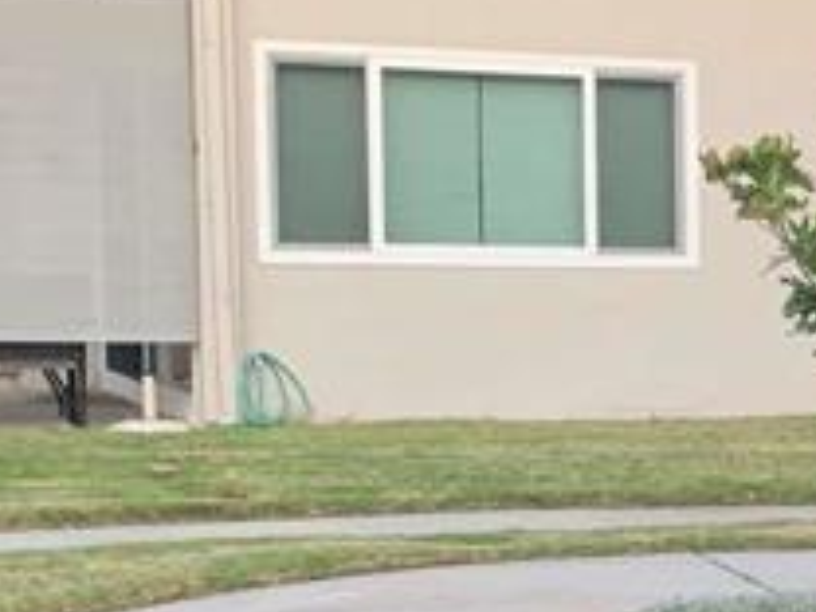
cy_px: 537
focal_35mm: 128
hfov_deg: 13.3
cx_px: 1628
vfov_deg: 11.5
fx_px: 3017
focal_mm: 4.25
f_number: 1.8
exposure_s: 1/66
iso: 100
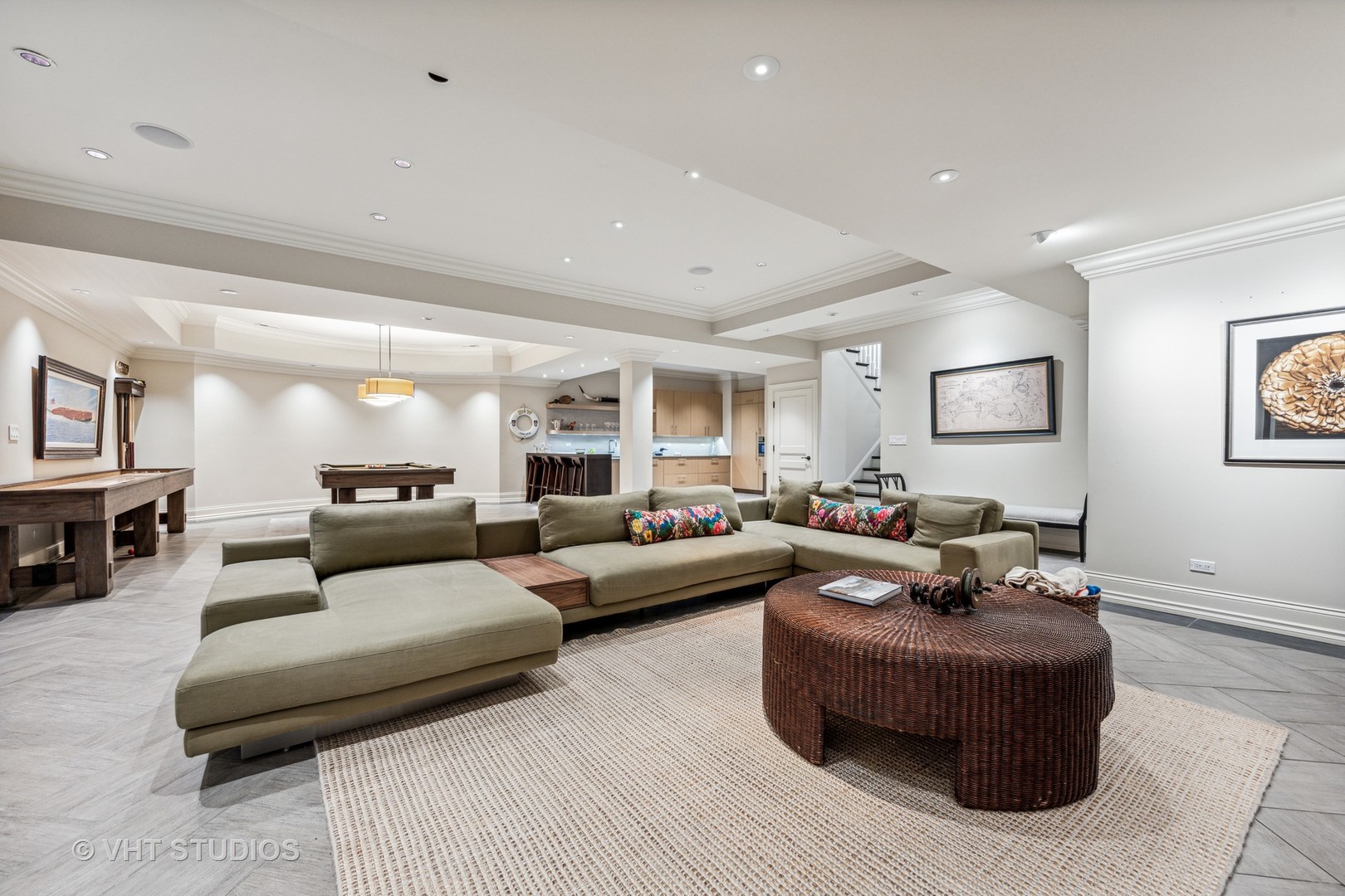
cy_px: 448
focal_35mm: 14
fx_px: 523
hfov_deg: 104.3
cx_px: 672
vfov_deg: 81.2
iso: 400
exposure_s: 1/2
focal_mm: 14
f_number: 9.5
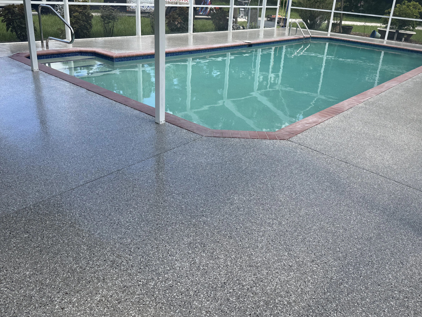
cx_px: 225
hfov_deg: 61.6
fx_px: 354
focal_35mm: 29
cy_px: 127
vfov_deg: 48.0
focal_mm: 6.76
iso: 80
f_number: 1.78
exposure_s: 1/878
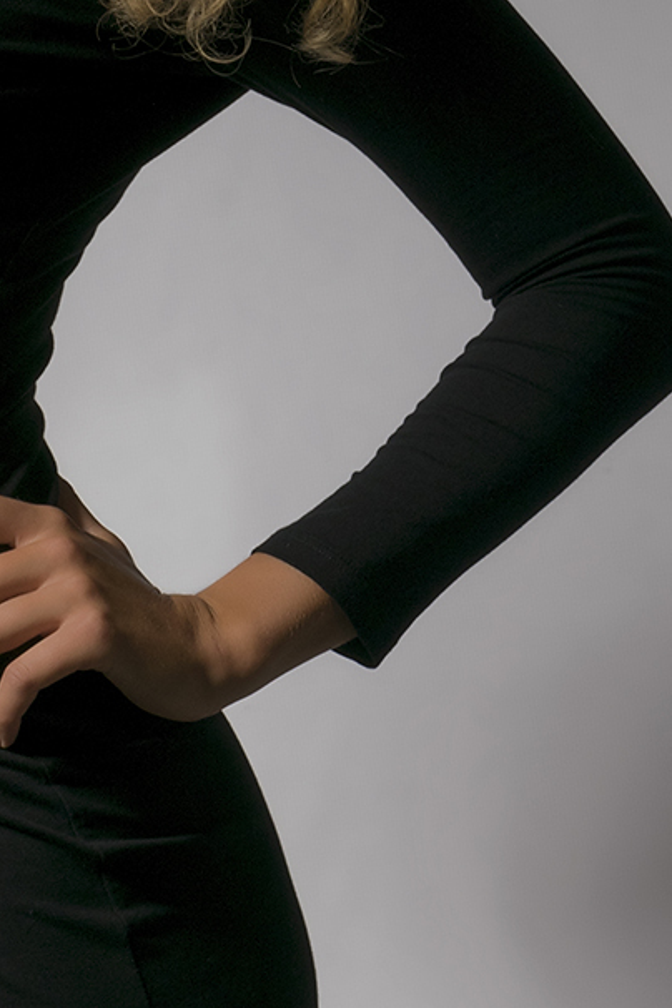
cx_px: 56
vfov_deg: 10.8
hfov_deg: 7.2
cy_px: 333
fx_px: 5320
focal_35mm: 190
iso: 100
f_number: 14
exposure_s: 1/100
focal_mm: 48
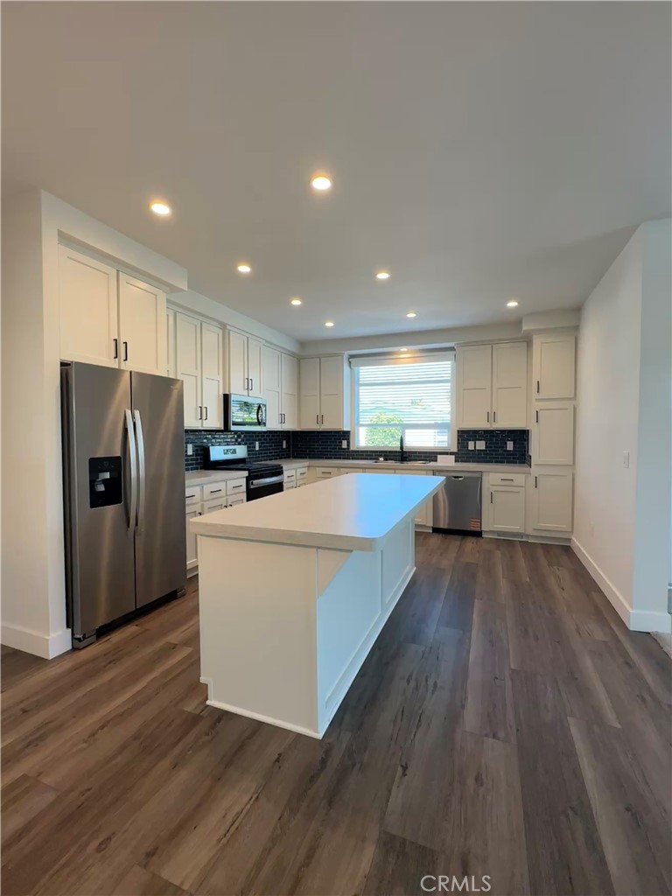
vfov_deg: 102.1
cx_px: 336
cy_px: 448
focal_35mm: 14
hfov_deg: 85.7
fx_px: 362
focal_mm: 2.22
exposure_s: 1/120
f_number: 2.2
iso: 100
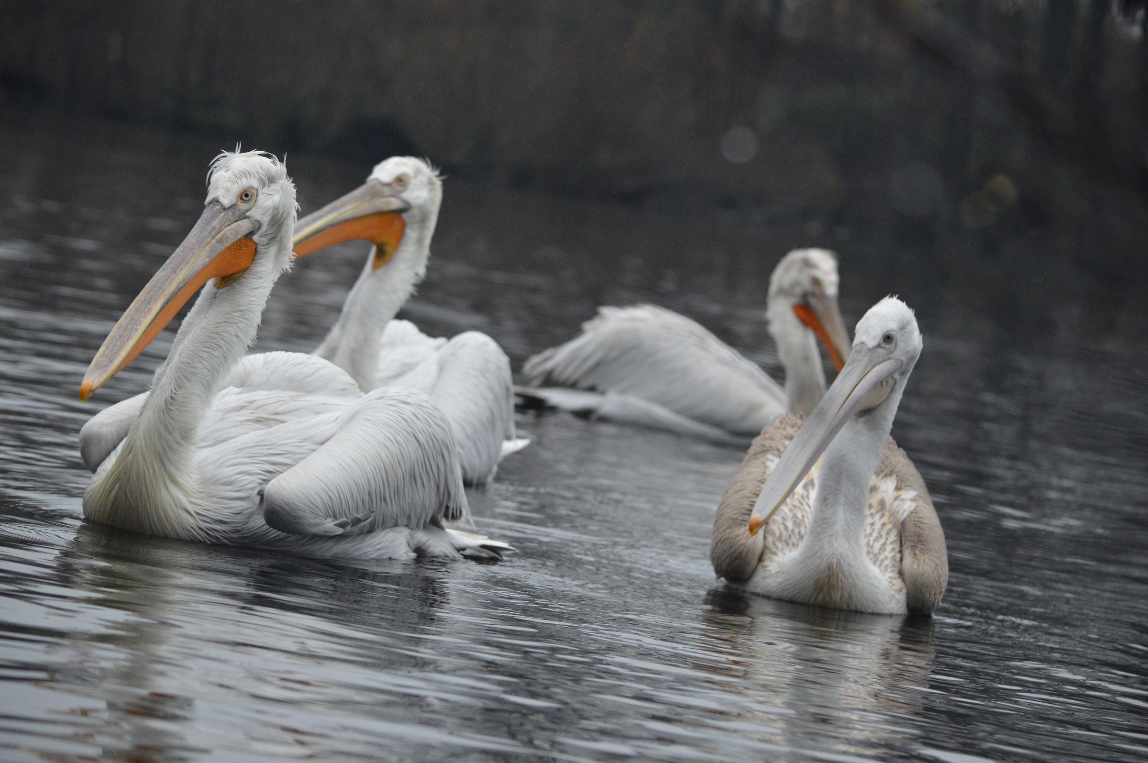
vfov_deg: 8.3
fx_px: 5256
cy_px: 382
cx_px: 574
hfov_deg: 12.5
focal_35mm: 165
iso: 1600
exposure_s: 1/400
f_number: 5
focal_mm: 110
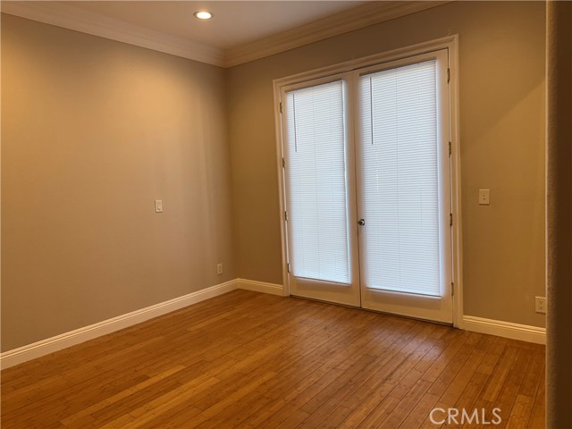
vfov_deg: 56.8
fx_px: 397
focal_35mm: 24
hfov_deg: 71.6
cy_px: 214
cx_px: 286
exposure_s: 1/120
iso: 64
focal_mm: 6.76
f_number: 1.78
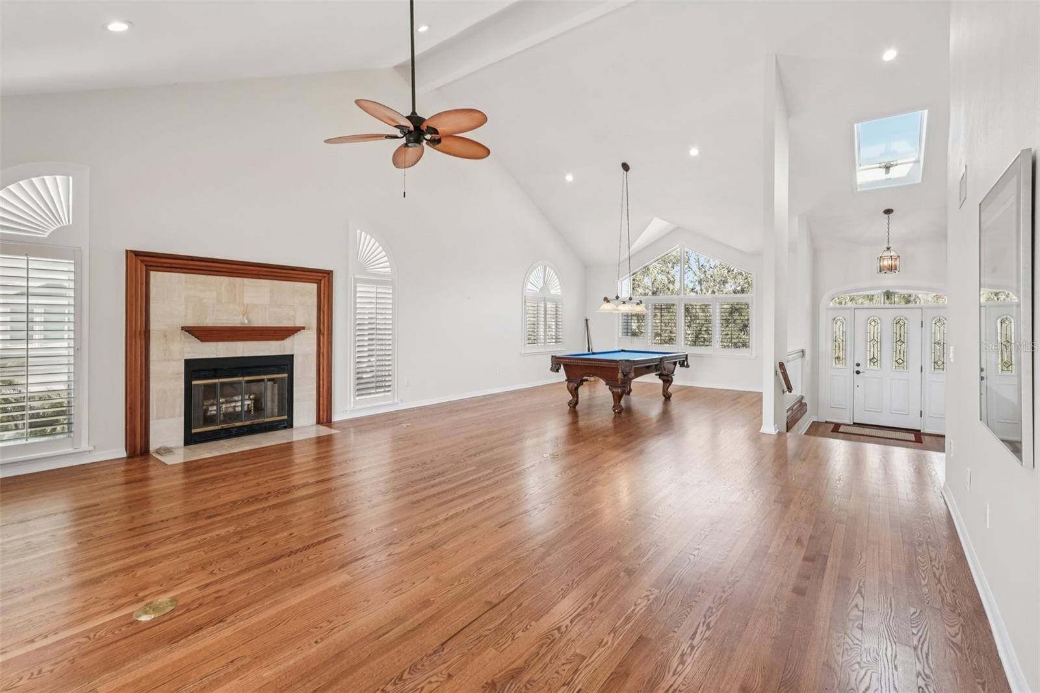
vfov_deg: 73.7
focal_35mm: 16
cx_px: 520
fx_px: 462
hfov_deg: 96.7
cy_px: 346
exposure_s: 1/50
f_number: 8
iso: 400
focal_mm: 16
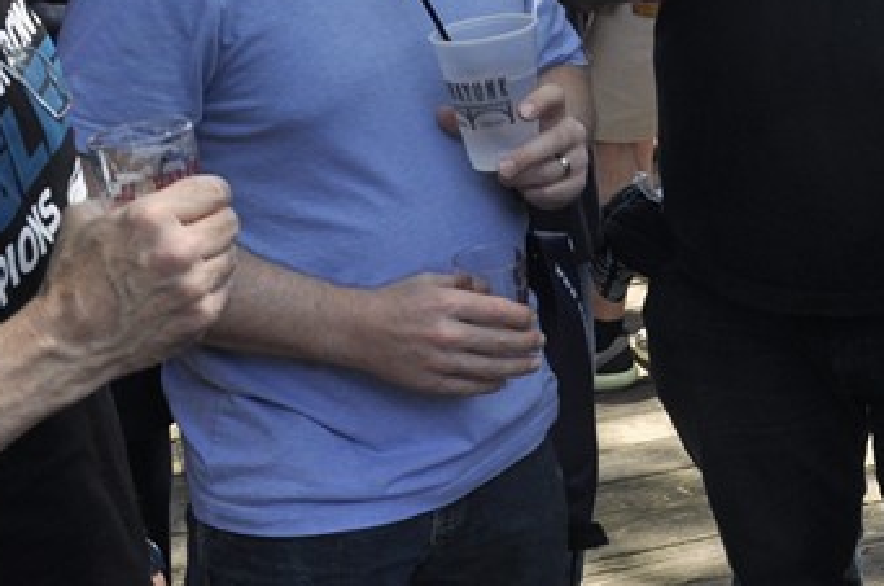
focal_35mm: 92
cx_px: 925
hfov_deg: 21.2
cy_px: -47
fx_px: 2266
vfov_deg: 14.4
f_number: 10
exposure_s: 1/200
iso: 400
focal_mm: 21
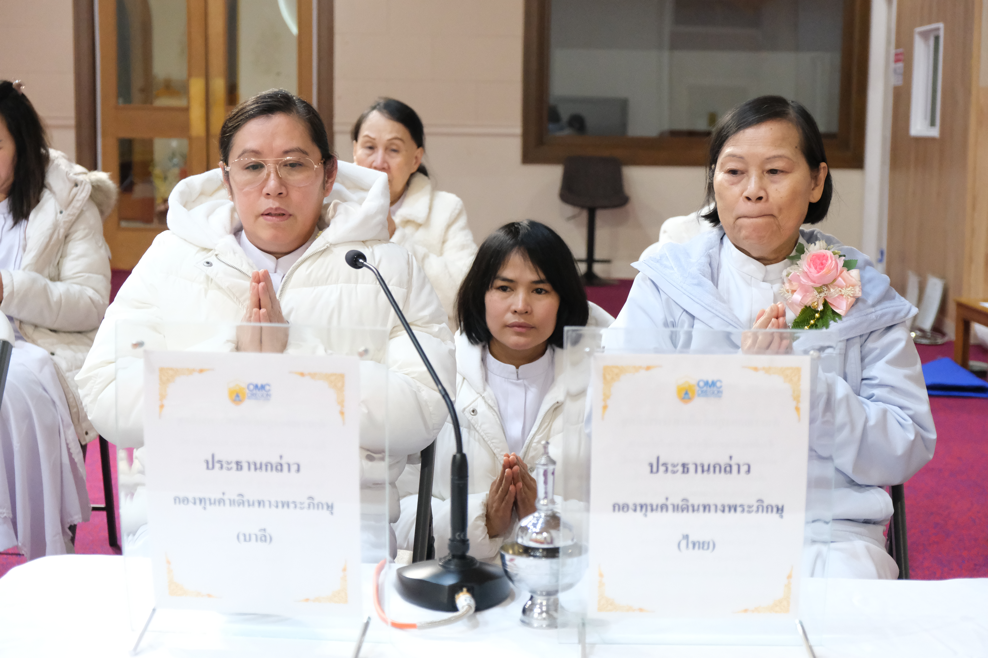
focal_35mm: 56
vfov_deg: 24.2
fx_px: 1537
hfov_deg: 35.6
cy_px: 329
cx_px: 494
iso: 6400
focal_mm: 37.4
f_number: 3.6
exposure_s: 1/75
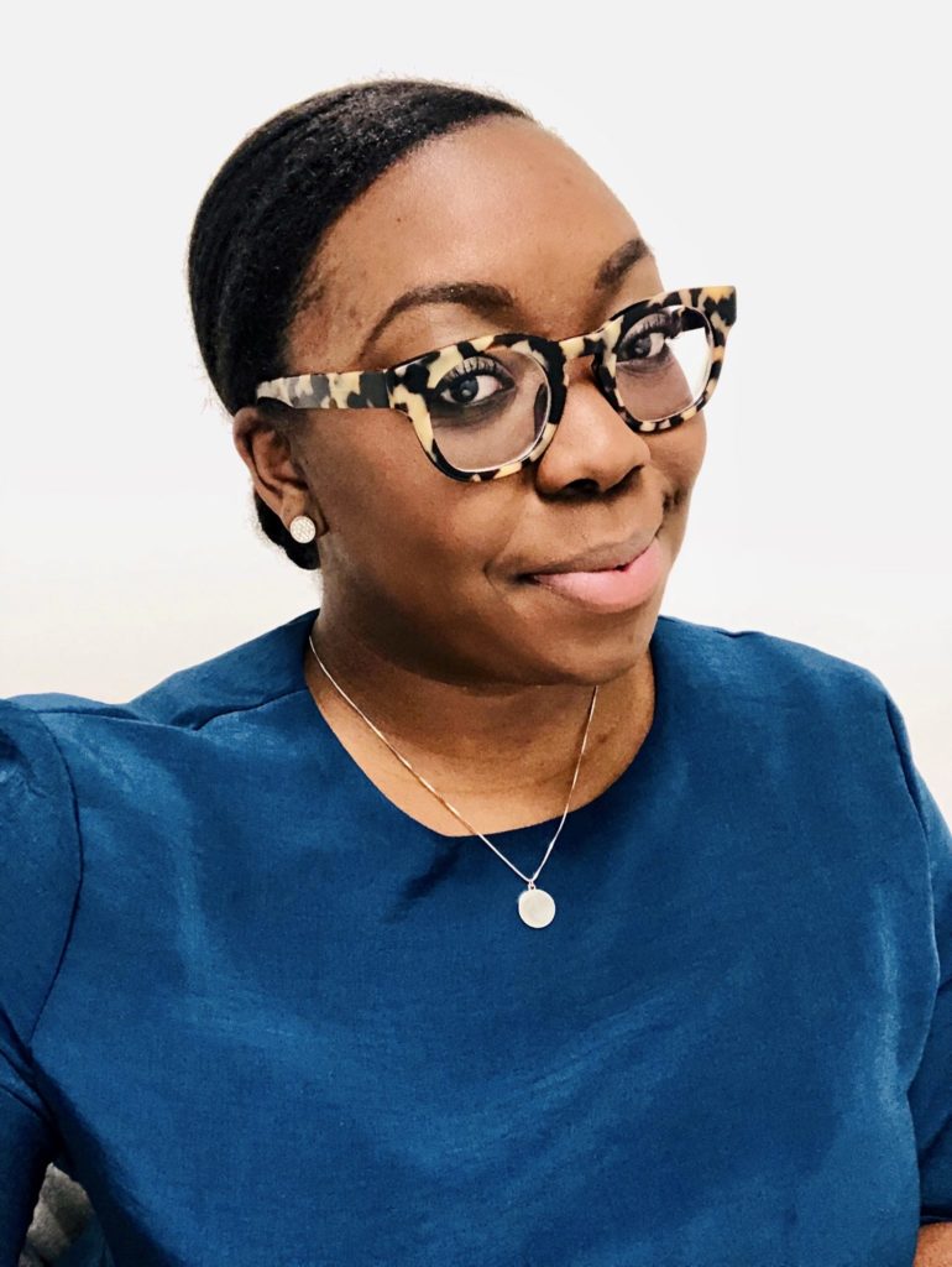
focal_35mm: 32
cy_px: 634
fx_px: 1171
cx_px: 476
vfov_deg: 56.8
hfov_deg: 44.2
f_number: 2.2
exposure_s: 1/52
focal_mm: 2.87
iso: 320
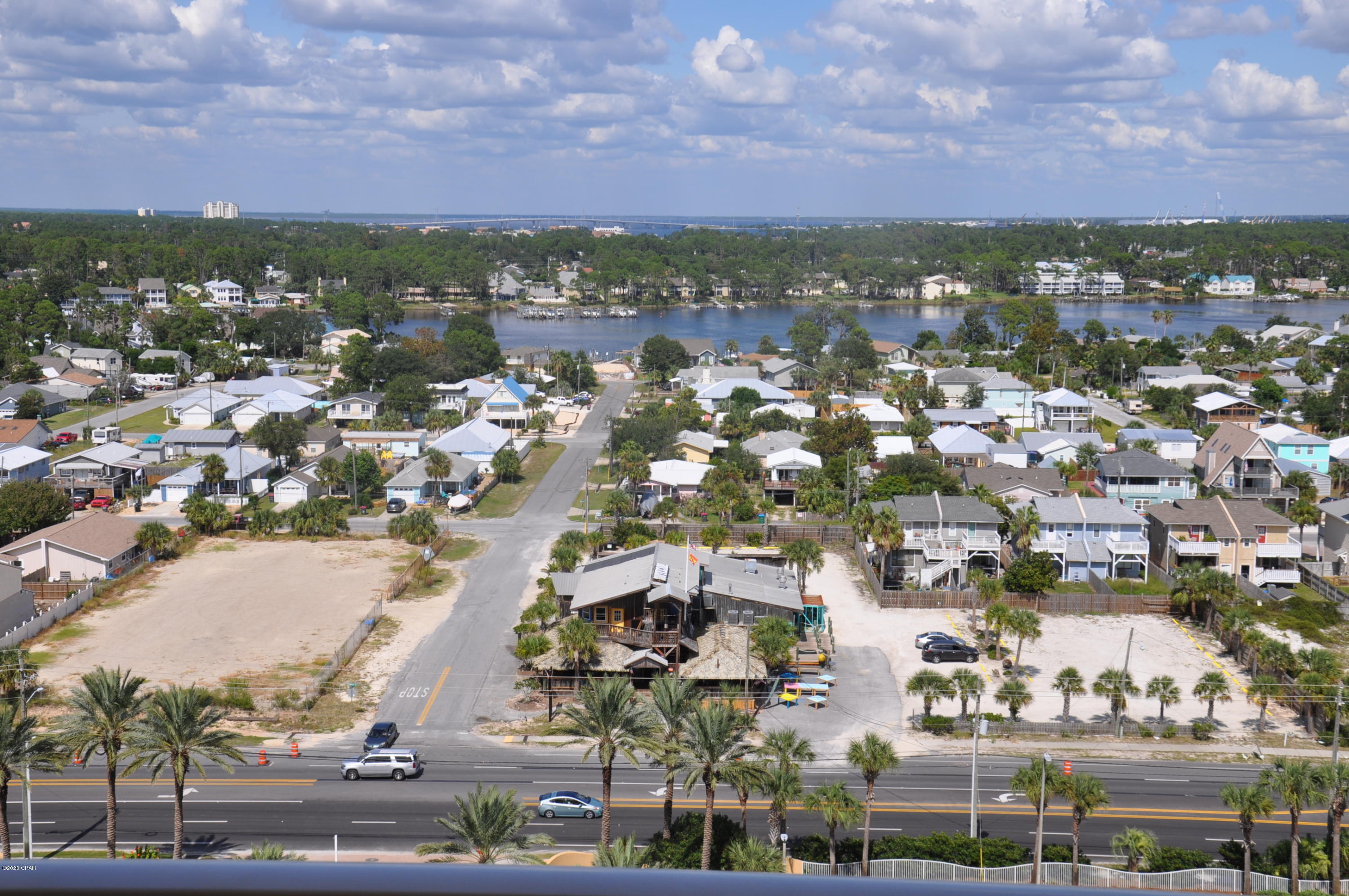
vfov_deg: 29.8
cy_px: 448
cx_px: 674
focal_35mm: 45
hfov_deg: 43.7
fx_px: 1684
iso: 200
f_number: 11
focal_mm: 30
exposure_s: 1/500
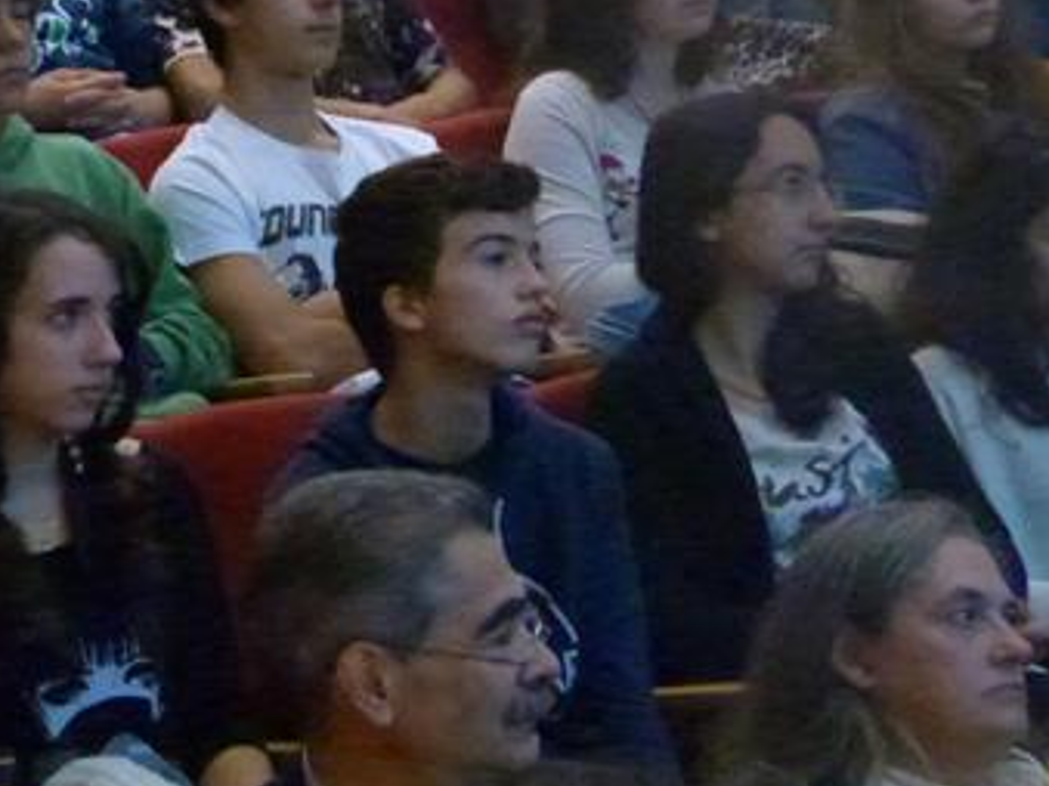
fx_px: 4120
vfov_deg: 10.9
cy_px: 167
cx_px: 189
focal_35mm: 136
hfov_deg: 14.4
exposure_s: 1/15
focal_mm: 12.9
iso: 1600
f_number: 3.3
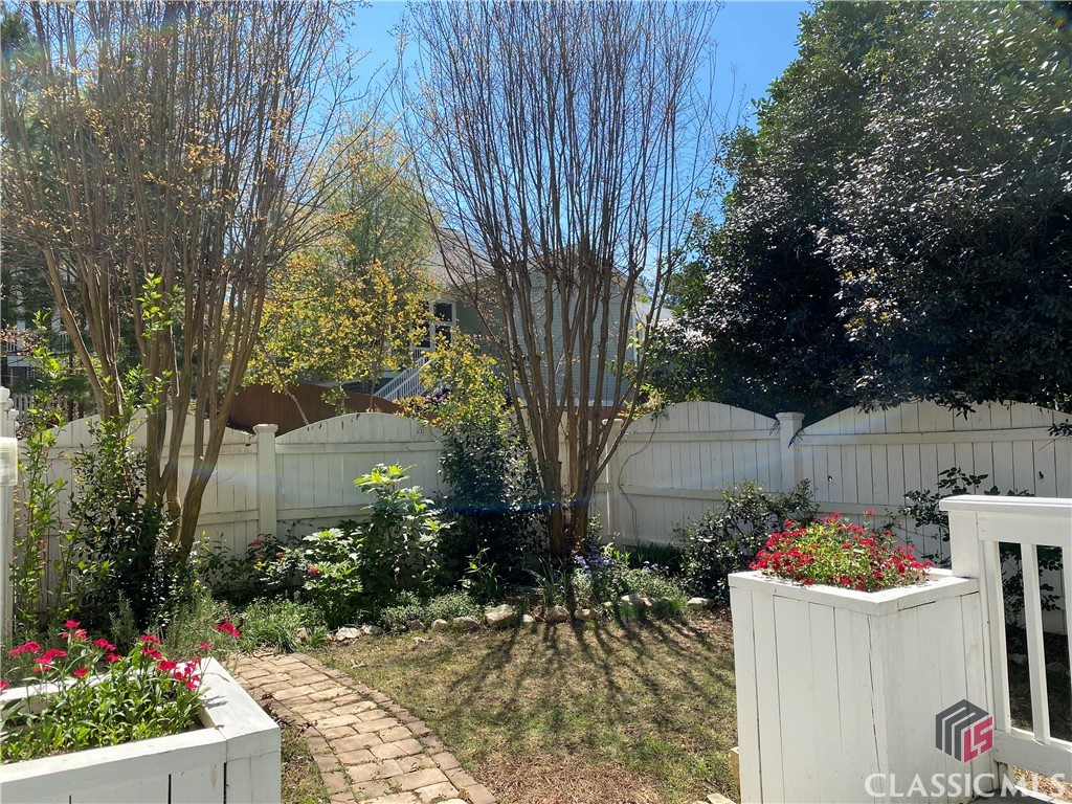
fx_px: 805
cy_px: 402
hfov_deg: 67.3
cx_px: 536
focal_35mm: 26
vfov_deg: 53.1
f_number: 1.8
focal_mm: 4.25
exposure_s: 1/1522
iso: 32
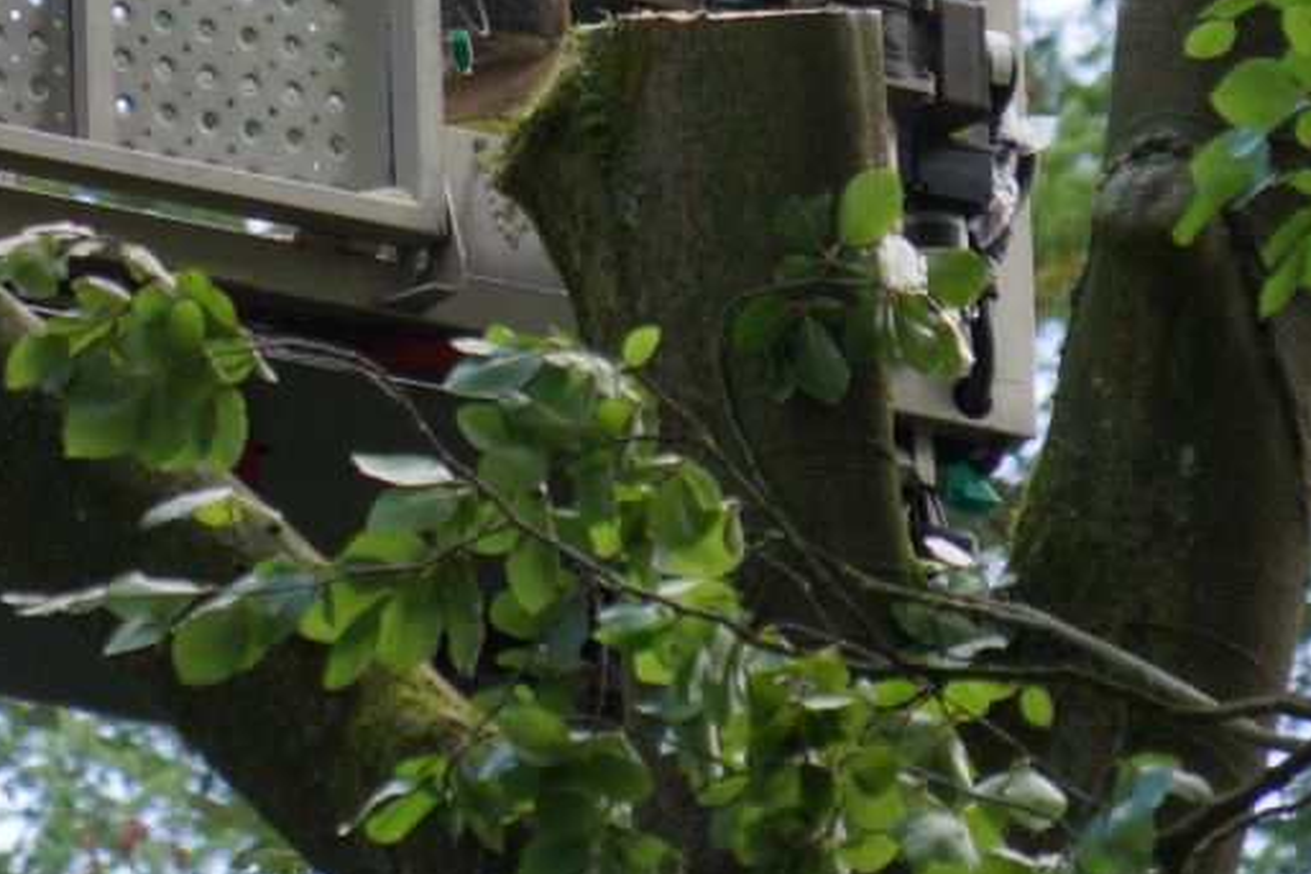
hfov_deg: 3.0
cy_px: -429
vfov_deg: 2.0
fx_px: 24834
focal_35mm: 682
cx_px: 258
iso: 250
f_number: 6.3
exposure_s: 1/250
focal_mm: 216
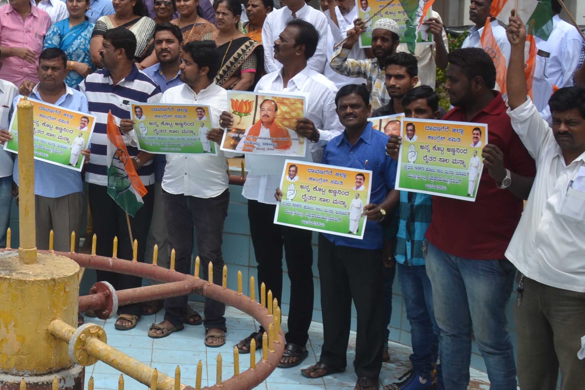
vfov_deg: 22.1
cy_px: 1
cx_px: 80
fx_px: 959
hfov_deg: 32.6
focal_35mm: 59
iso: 100
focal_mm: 18
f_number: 6.3
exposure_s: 1/160
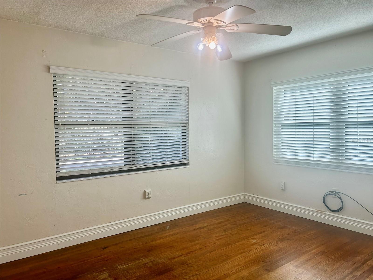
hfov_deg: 67.3
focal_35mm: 26
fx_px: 280
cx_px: 186
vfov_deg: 53.1
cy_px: 140
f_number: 1.5
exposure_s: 1/185
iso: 40
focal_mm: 5.7
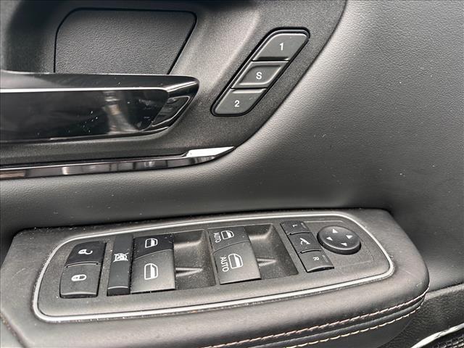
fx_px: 322
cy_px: 174
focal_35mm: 24
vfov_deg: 56.8
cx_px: 232
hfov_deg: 71.6
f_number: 1.78
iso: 160
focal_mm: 6.86
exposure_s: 1/121
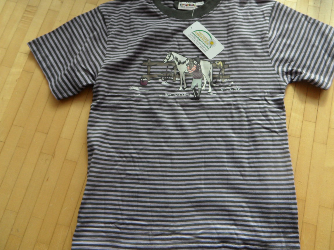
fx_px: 270
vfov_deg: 49.7
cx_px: 171
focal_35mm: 28
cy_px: 120
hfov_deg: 63.4
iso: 80
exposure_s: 1/180
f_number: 2.9
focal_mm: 4.1
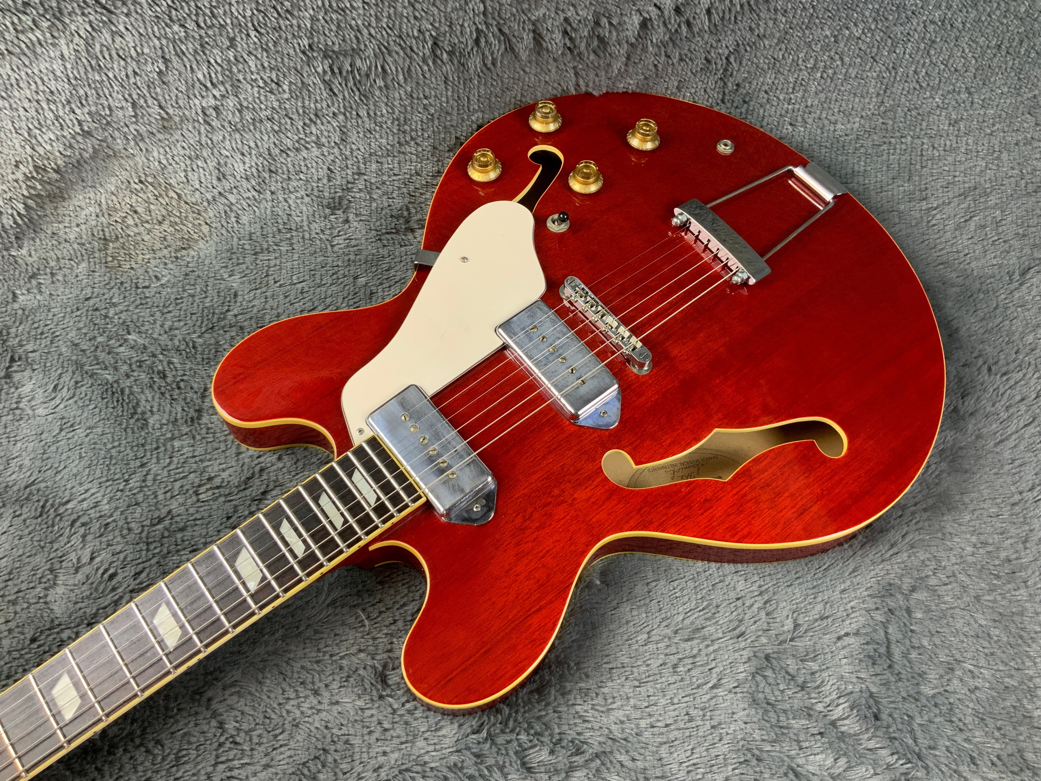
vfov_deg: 48.2
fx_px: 872
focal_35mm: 29
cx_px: 520
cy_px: 390
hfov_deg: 61.7
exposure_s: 1/50
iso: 64
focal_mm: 3
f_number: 1.8
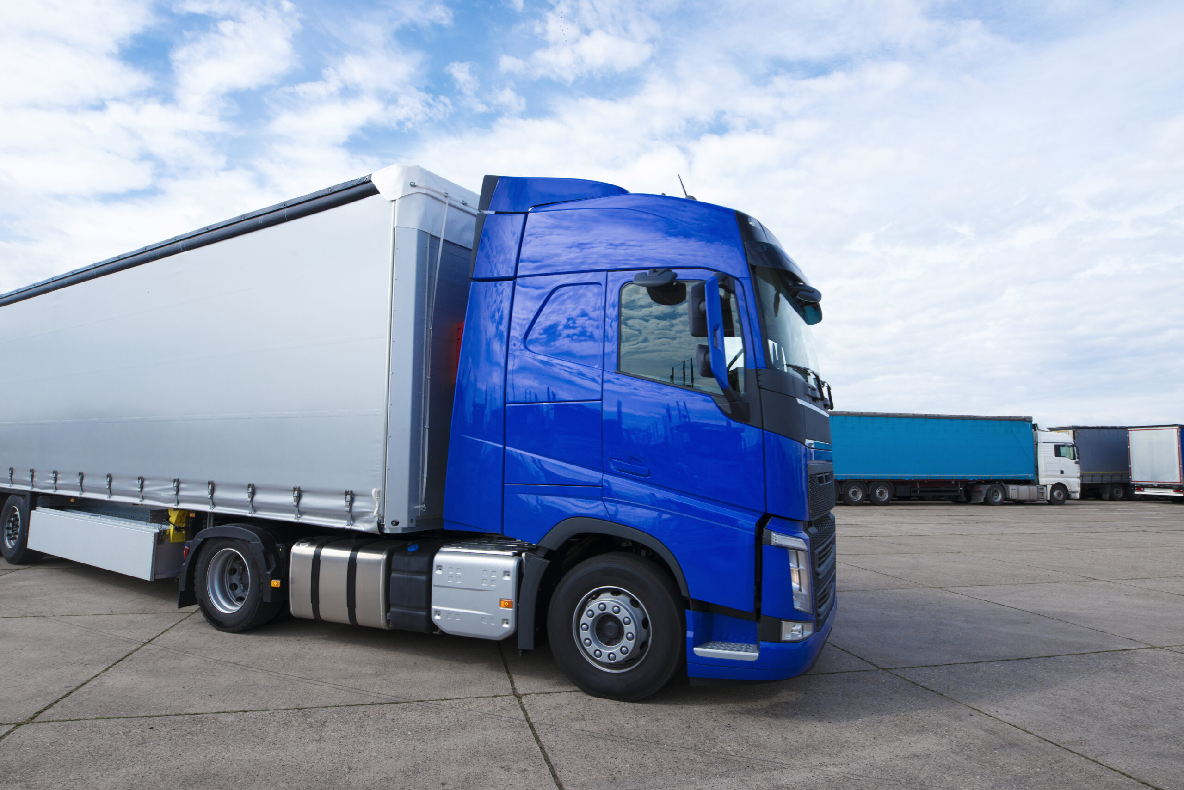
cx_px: 592
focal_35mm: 20
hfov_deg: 84.0
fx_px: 658
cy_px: 395
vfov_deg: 62.0
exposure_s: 1/500
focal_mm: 20
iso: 320
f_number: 11
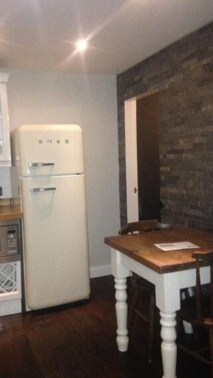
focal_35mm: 37
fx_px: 371
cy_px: 184
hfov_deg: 32.0
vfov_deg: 54.0
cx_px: 102
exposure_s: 1/16
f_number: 2.4
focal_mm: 4.12
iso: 500
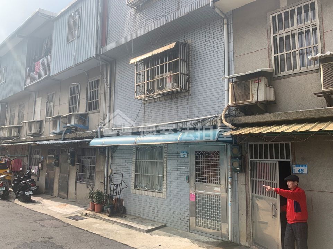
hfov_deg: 67.3
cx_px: 166
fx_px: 250
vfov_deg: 53.1
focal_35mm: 26
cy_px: 124
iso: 25
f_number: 1.8
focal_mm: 4.25
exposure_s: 1/991
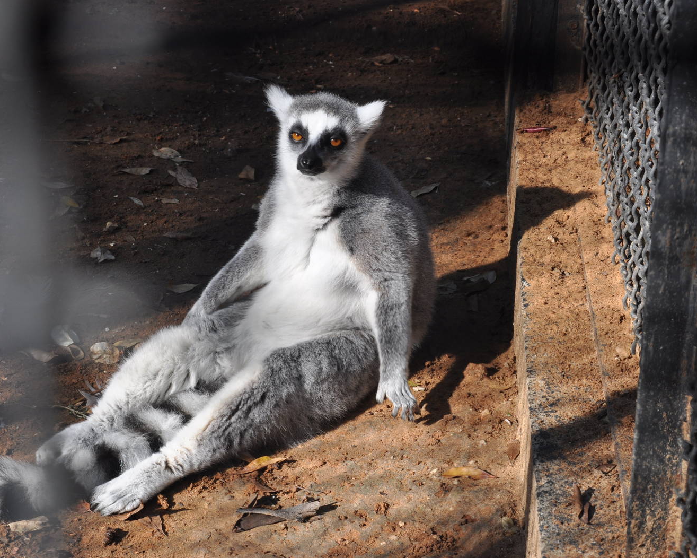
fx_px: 1836
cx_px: 364
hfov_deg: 21.5
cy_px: 277
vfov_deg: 17.3
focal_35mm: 89
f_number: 10
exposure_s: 1/100
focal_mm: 52
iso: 200
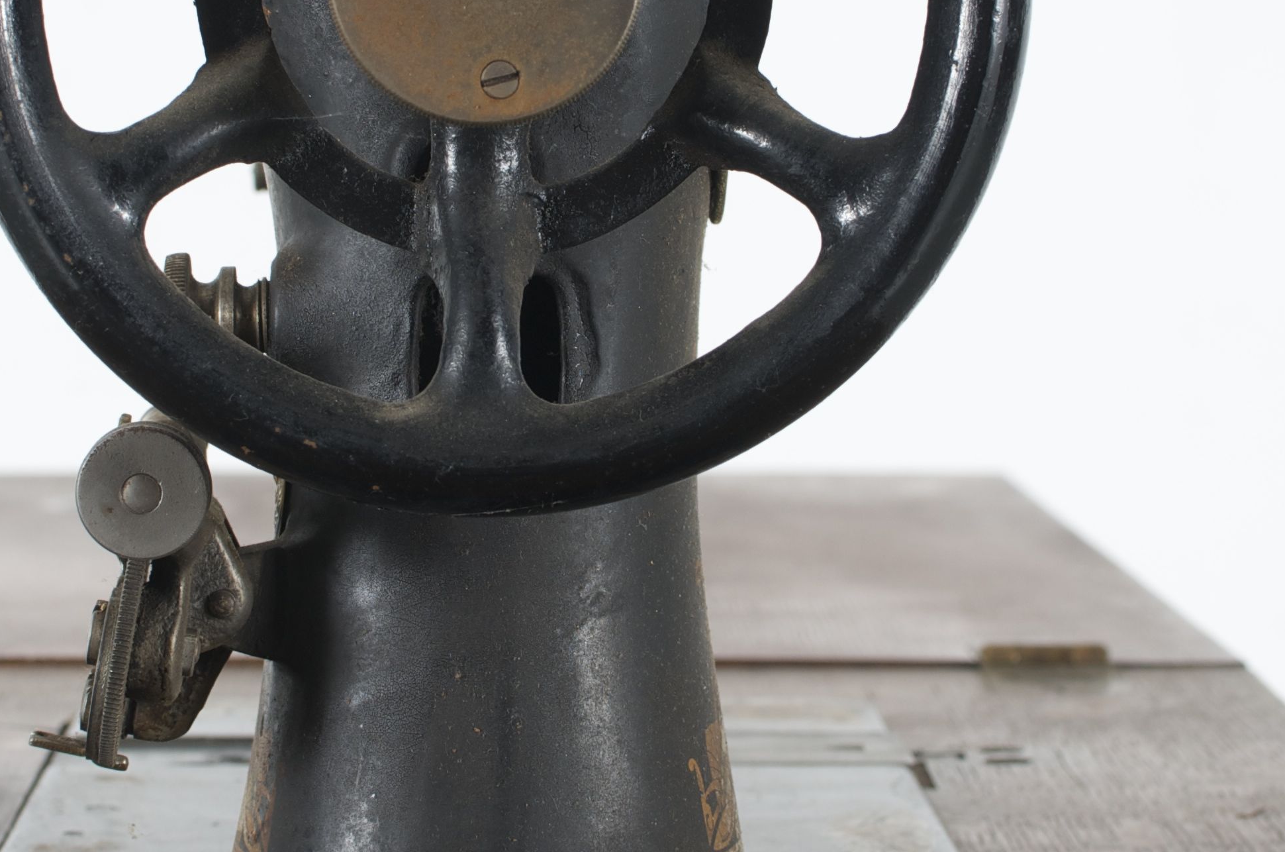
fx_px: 4748
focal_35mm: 133
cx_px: 463
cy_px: 280
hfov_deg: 15.4
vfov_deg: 10.2
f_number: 6.3
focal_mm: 35
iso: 100
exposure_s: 1/125
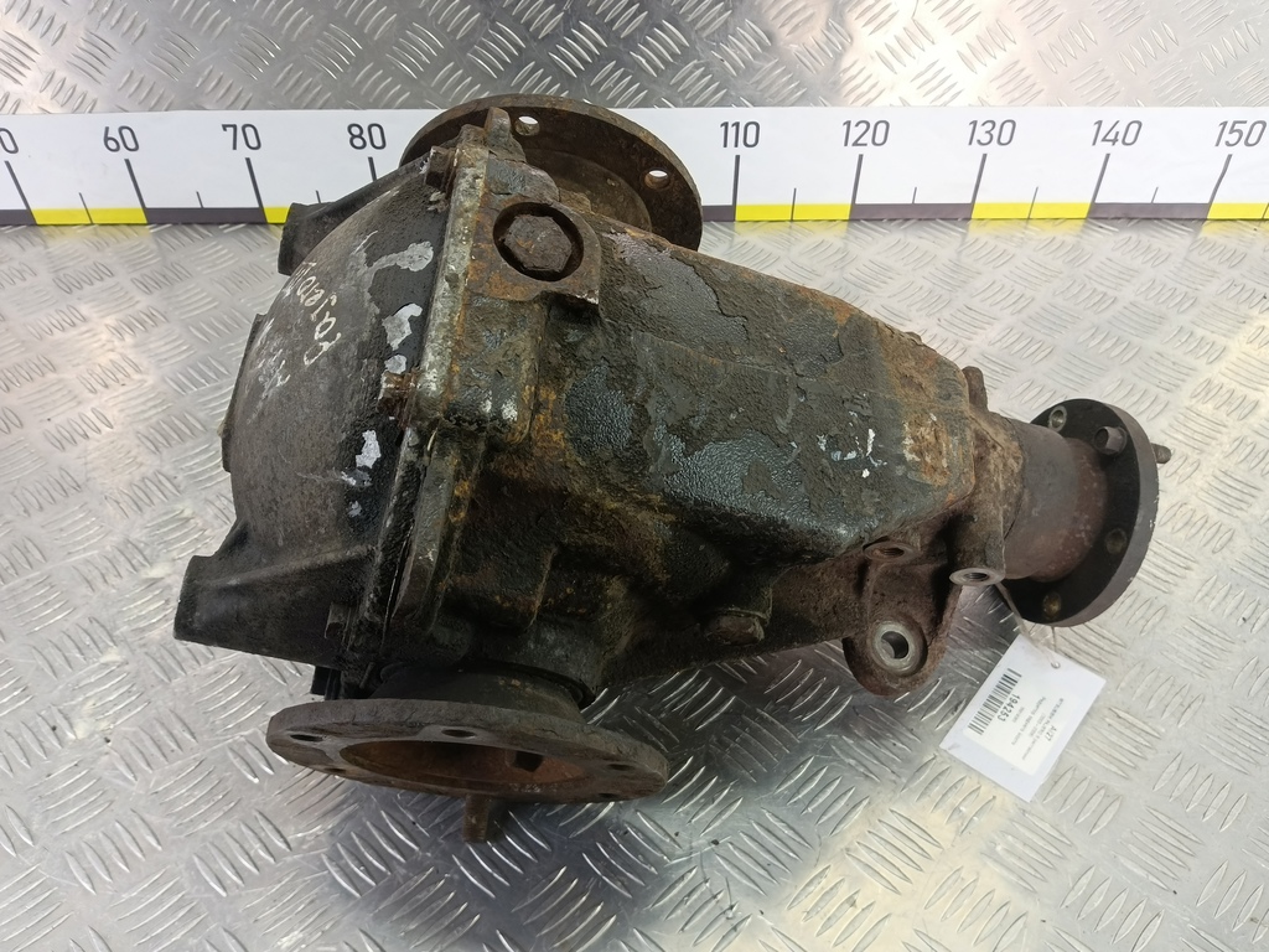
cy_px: 476
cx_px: 634
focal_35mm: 23
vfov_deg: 58.9
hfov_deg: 73.9
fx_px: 843
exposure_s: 1/50
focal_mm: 4.11
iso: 135
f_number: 1.6
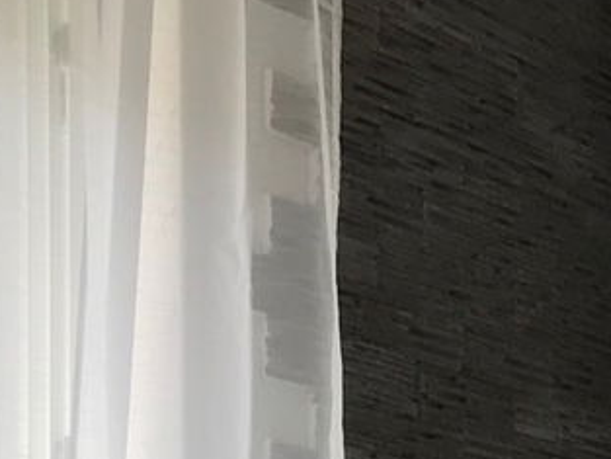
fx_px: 2525
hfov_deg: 12.8
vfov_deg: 9.3
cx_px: 1017
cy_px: 1082
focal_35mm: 143
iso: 20
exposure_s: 1/190
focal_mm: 3.99
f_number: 1.8
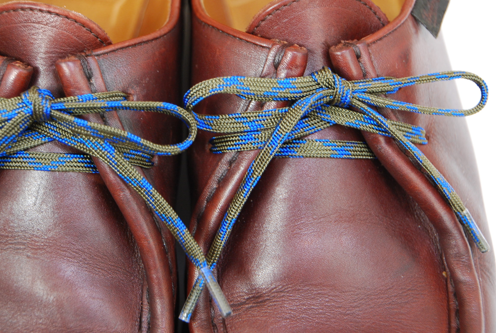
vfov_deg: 9.7
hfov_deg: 14.5
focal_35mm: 142
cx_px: 238
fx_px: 1954
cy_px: 153
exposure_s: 1/8
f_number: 5.3
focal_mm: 85
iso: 400
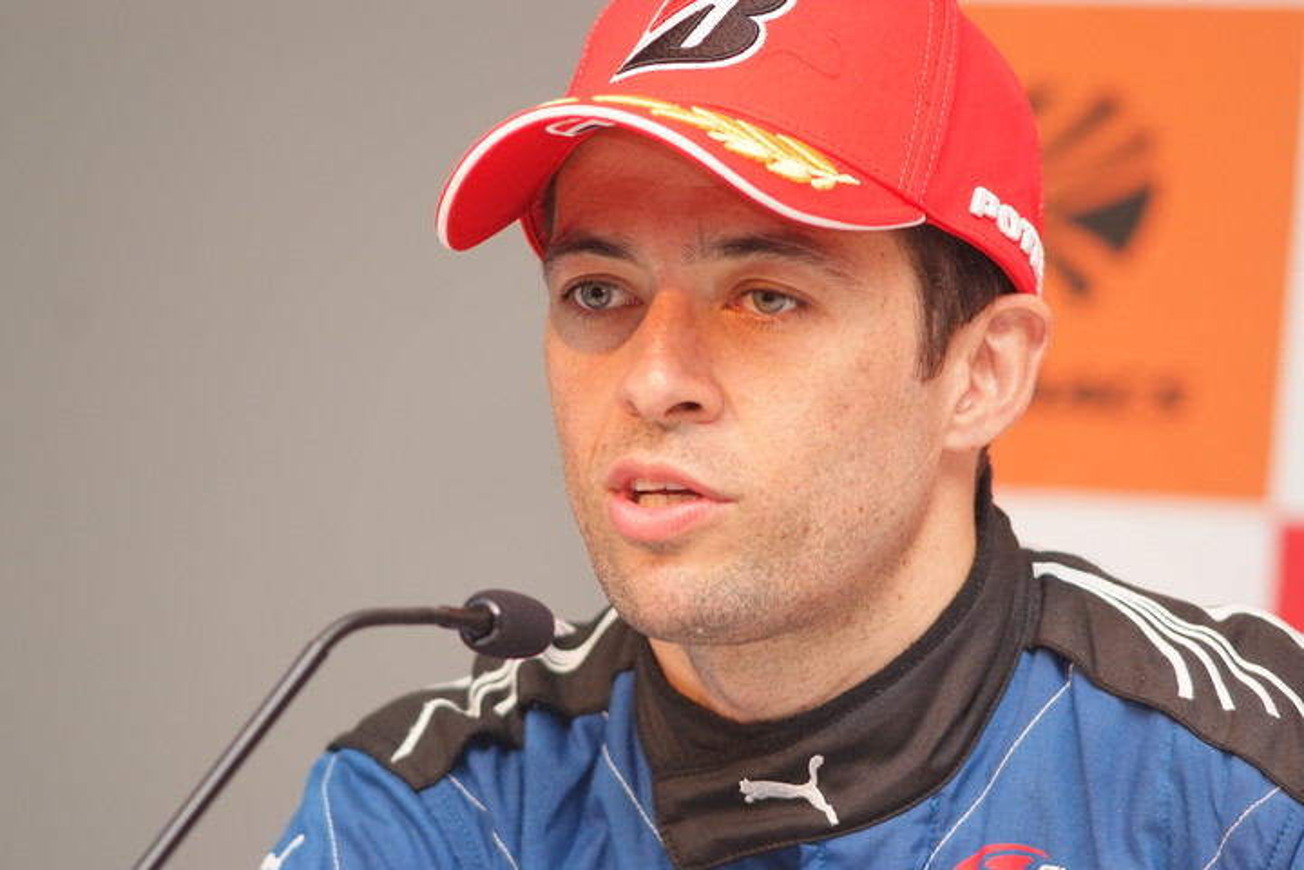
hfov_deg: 7.6
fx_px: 9779
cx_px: 652
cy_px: 435
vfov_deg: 5.1
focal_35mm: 270
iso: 400
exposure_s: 1/125
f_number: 2.8
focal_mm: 180
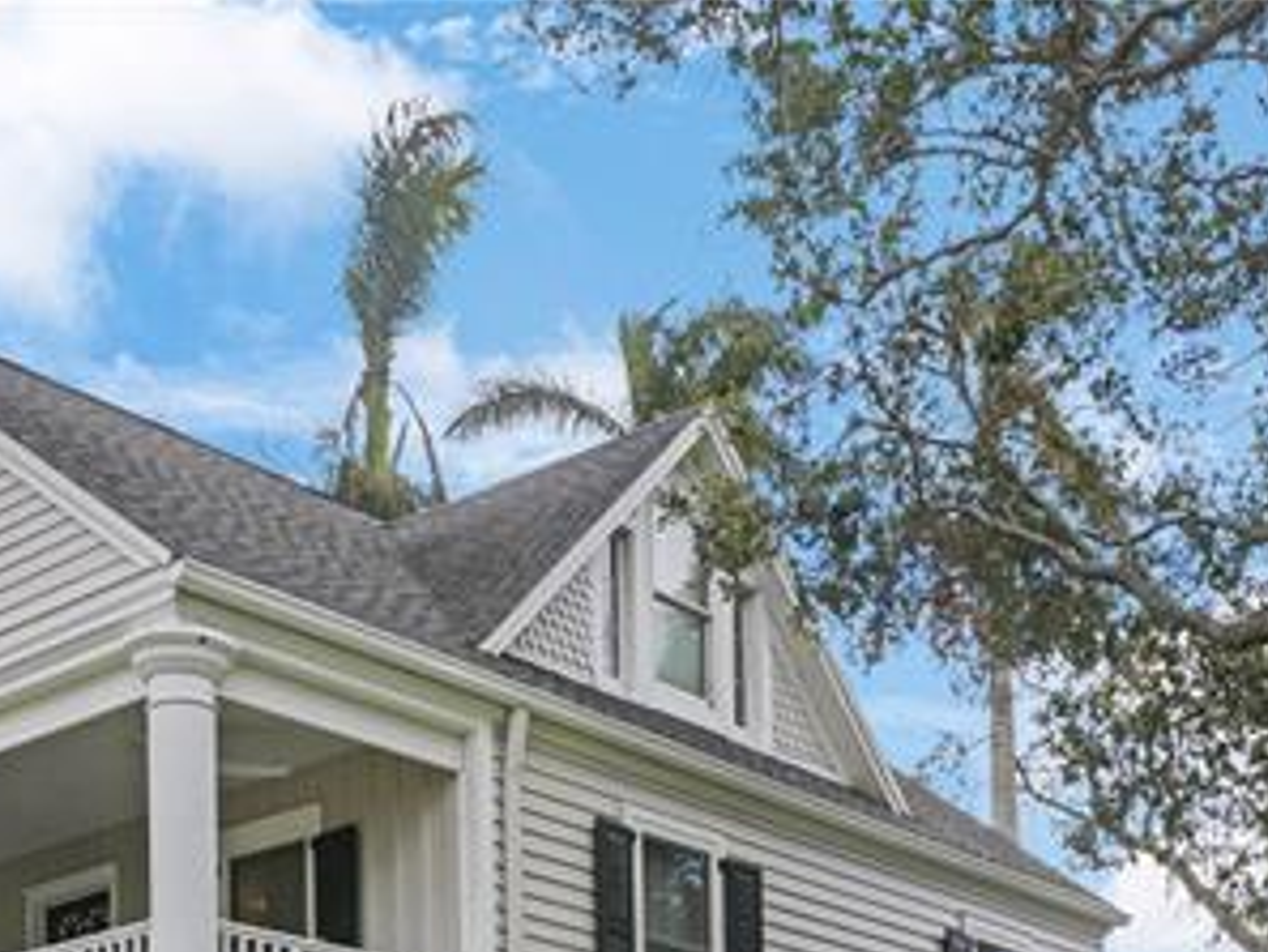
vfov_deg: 20.0
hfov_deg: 30.7
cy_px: 1451
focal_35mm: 63
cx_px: 636
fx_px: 2309
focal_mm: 19
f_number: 7.1
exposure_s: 1/60
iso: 80
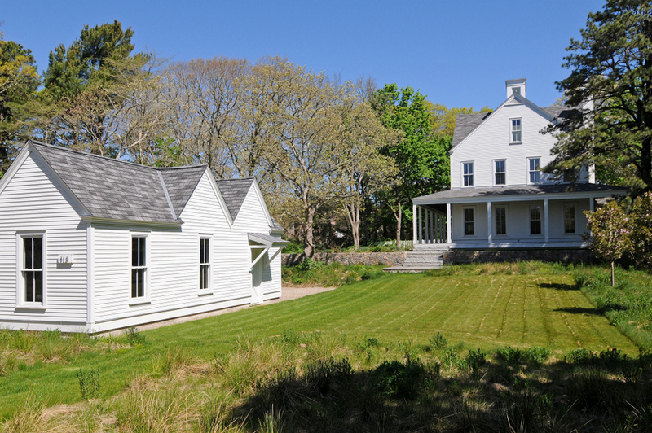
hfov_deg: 62.0
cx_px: 326
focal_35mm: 30
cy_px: 216
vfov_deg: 43.5
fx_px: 543
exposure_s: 1/640
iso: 200
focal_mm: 20
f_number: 9
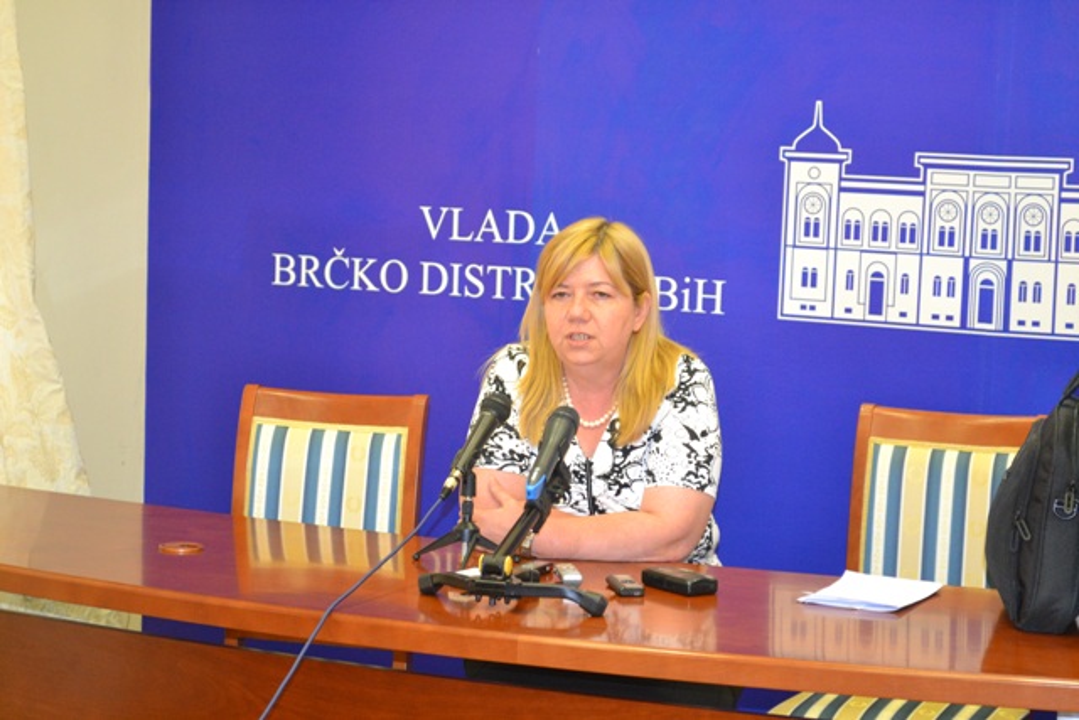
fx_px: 2473
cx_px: 540
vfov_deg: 16.6
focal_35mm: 82
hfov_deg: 24.6
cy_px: 360
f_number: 5.6
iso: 2000
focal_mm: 55
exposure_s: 1/60
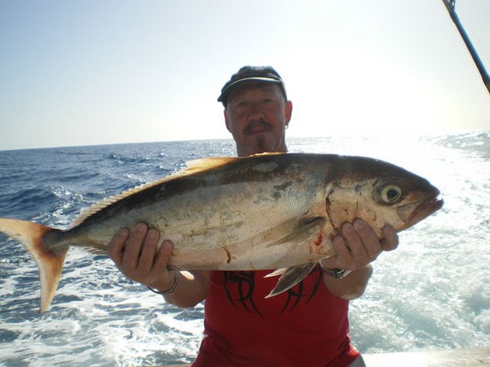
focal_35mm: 36
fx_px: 509
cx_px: 245
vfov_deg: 39.6
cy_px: 184
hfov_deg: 51.4
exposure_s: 1/500
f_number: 4.6
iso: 50
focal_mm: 6.3
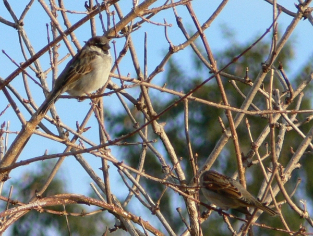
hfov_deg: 3.0
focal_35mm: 669
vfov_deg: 2.2
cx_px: 156
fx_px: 6064
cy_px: 118
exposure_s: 1/400
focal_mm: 88.8
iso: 100
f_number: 5
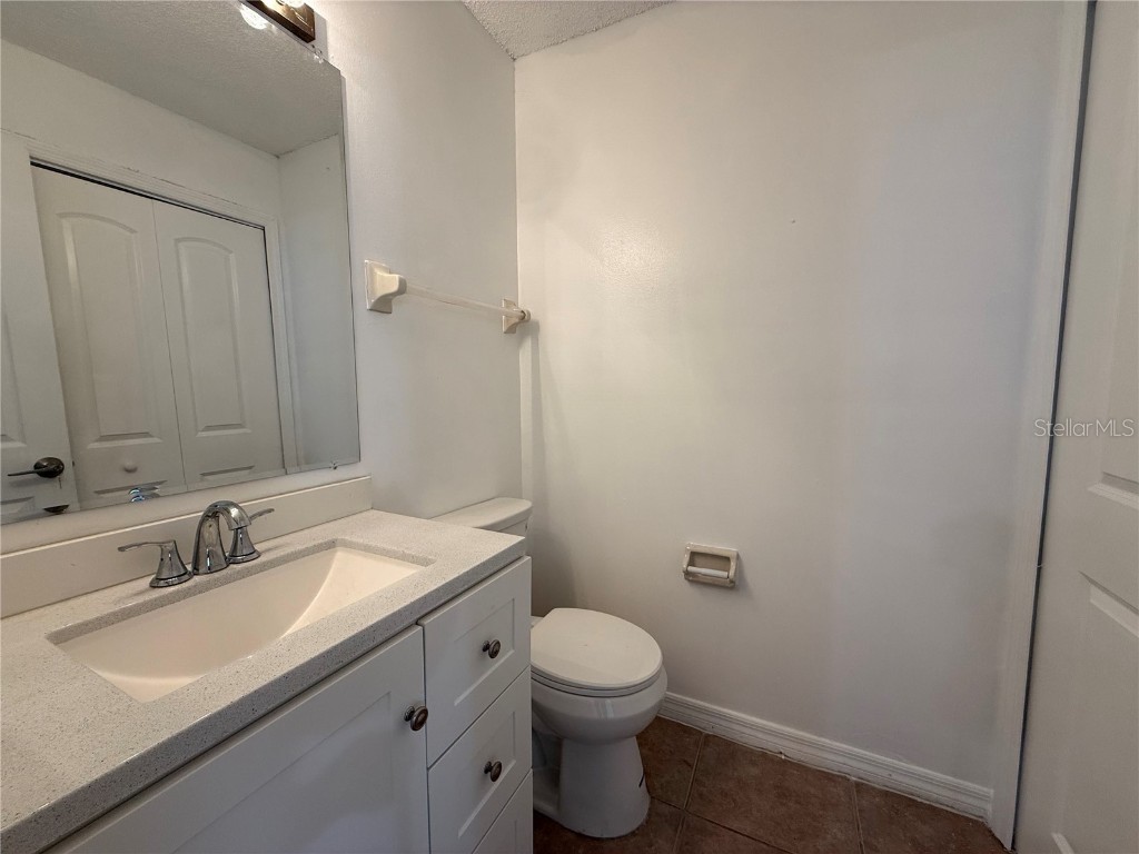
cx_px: 570
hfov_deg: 102.1
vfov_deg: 85.7
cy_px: 427
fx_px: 461
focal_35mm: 14
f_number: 2.2
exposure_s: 1/120
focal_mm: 2.22
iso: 125
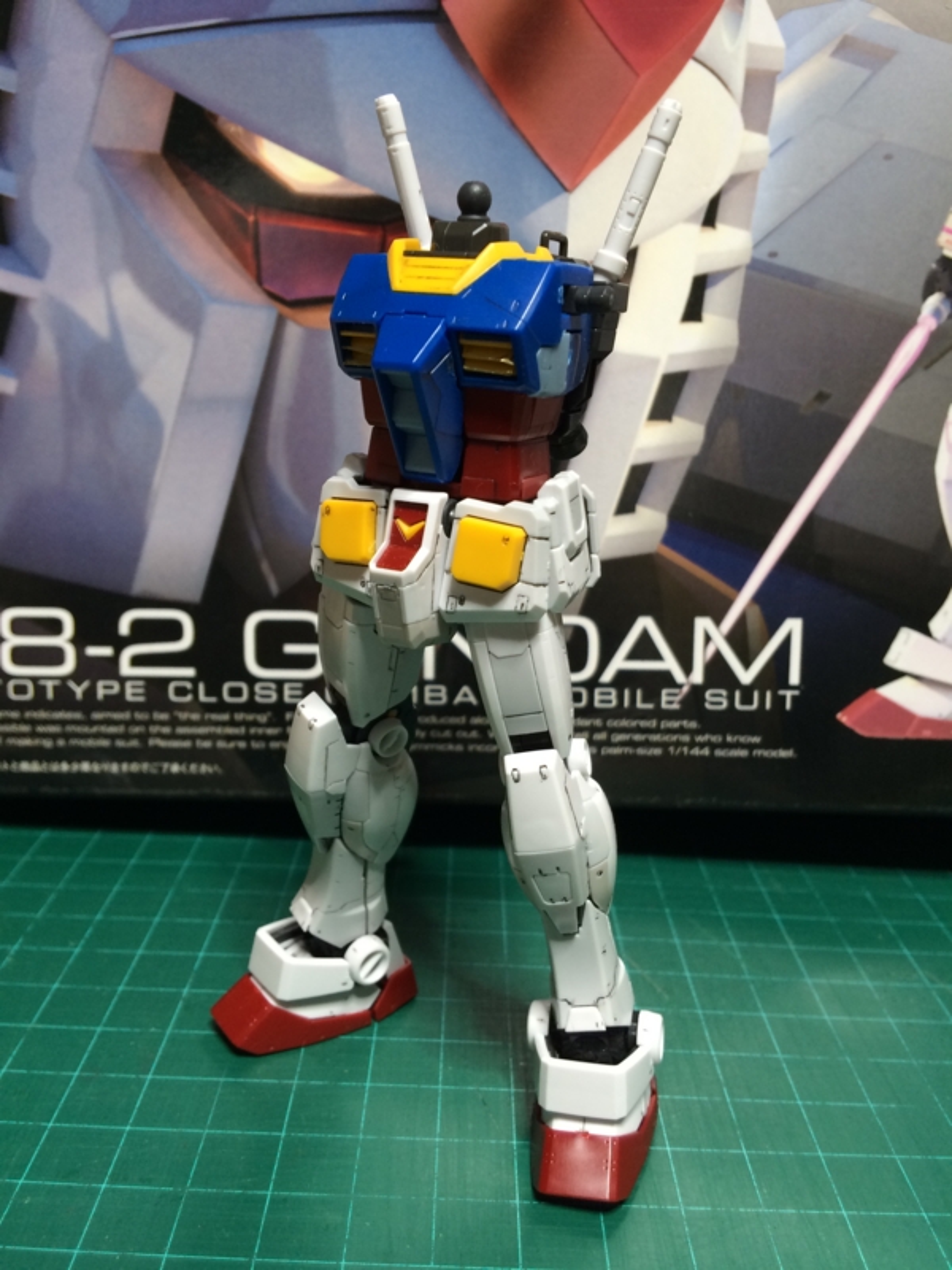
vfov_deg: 61.7
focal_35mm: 29
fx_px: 1063
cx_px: 476
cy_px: 635
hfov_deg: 48.2
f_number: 2.2
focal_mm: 4.15
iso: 50
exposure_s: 1/30
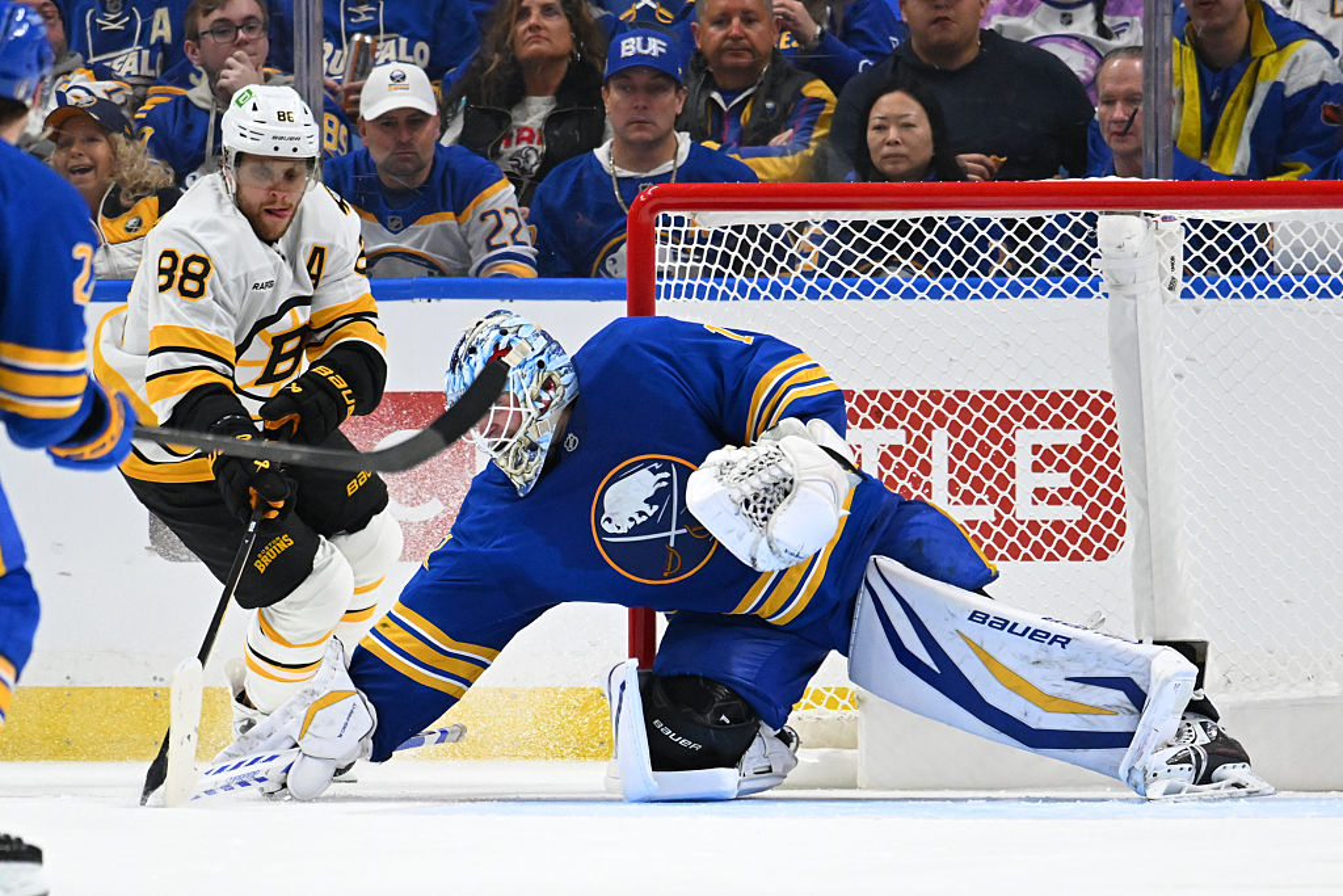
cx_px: 672
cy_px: 448
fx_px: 14923
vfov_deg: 3.4
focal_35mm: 400
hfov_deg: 5.2
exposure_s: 1/1250
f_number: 4.5
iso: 5000
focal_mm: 400
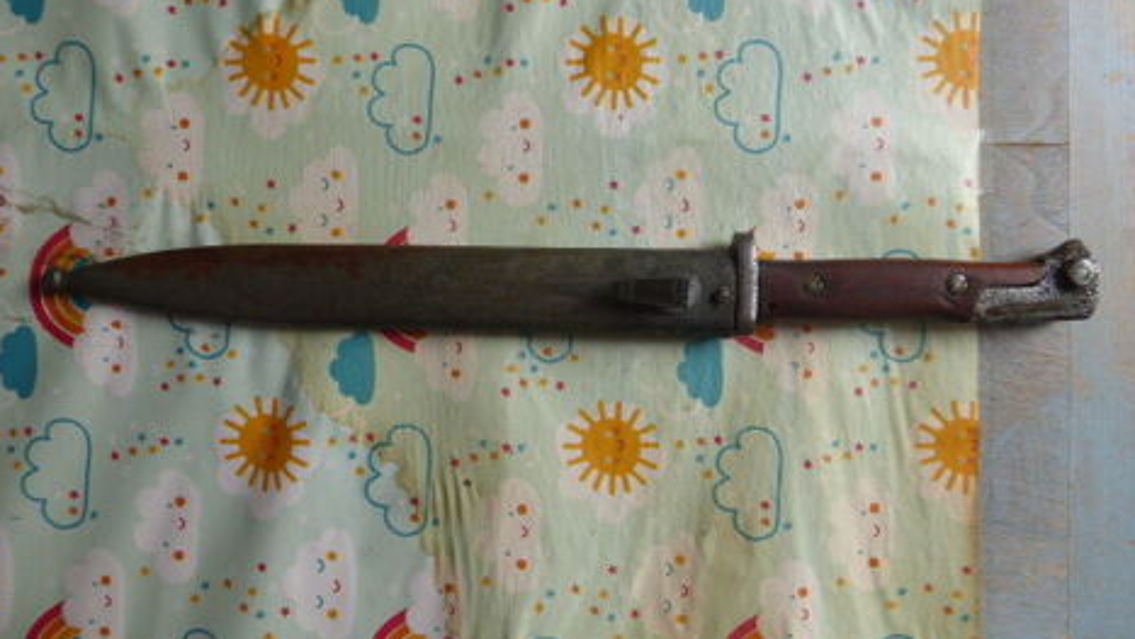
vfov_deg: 41.5
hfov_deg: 67.9
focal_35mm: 28
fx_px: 843
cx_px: 559
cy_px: 313
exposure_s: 1/125
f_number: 3.3
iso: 200
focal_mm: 4.3
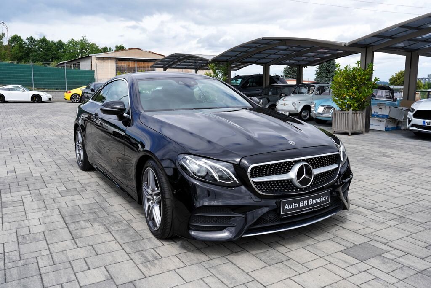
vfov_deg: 42.3
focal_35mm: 31
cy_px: 144
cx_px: 216
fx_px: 371
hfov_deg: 60.3
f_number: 7.1
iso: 100
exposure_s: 1/250
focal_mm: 31
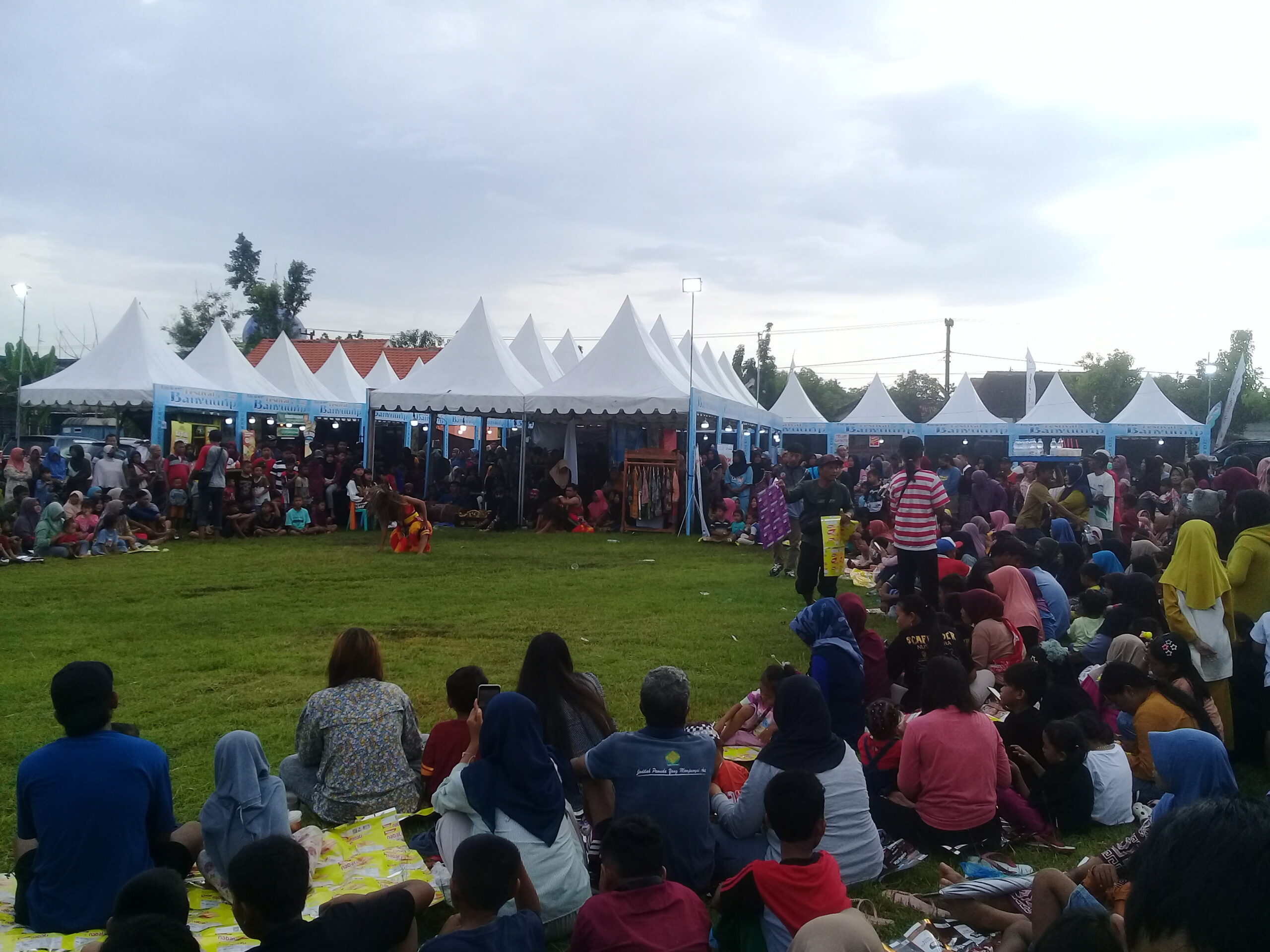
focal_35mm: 31
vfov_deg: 45.4
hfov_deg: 58.4
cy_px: 476
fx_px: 1137
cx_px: 635
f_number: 2.2
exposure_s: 1/696
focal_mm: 3.3
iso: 50
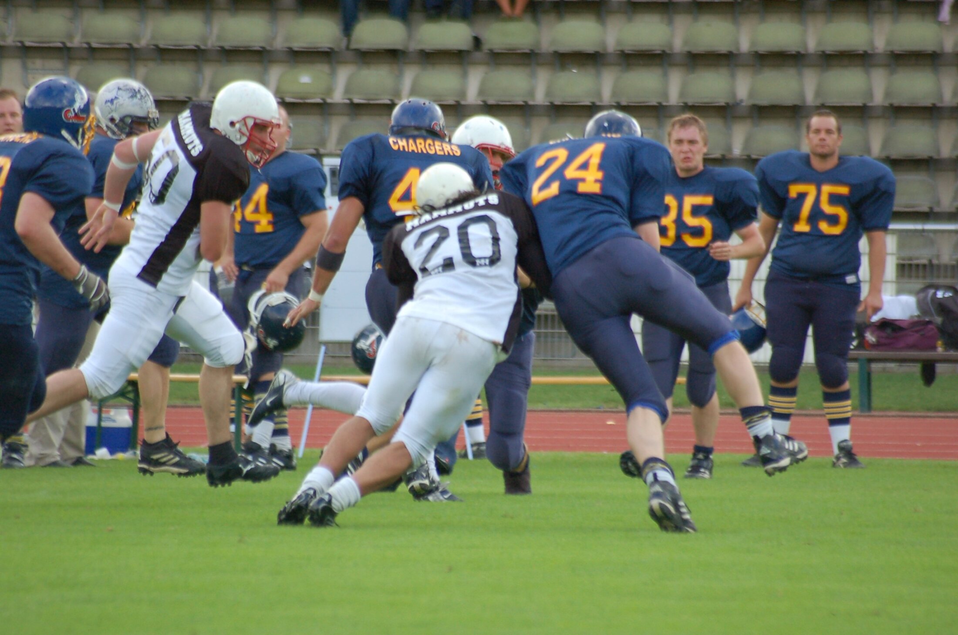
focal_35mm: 450
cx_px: 479
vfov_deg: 3.0
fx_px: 11952
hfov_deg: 4.6
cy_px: 318
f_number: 5.6
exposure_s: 1/500
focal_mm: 300
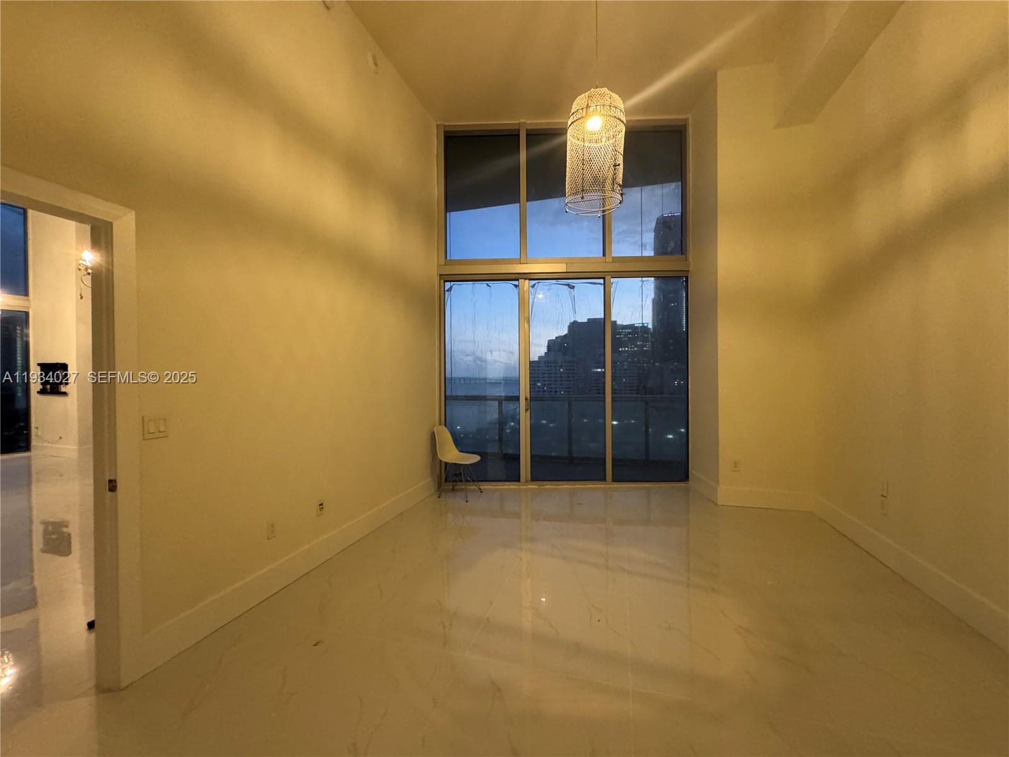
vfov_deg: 85.7
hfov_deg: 102.1
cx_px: 504
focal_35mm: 14
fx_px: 408
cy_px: 378
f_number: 2.2
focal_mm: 2.22
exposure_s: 1/60
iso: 800
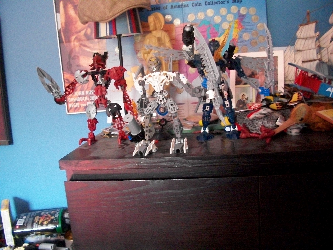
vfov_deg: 40.7
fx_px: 337
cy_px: 125
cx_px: 166
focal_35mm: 35
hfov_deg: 52.6
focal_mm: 6.3
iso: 800
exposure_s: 1/20
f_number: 3.1
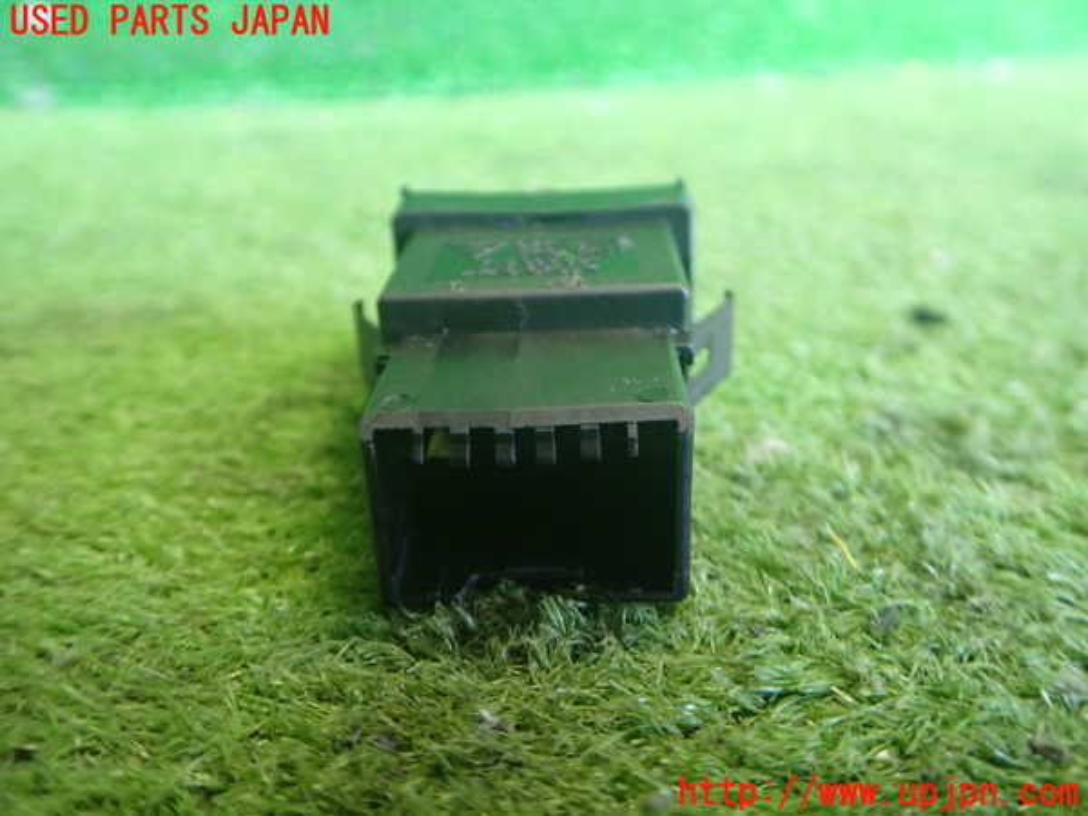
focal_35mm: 30
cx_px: 544
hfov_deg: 60.0
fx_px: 943
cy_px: 408
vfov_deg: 46.8
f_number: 2.3
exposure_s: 1/60
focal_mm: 5.4
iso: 800
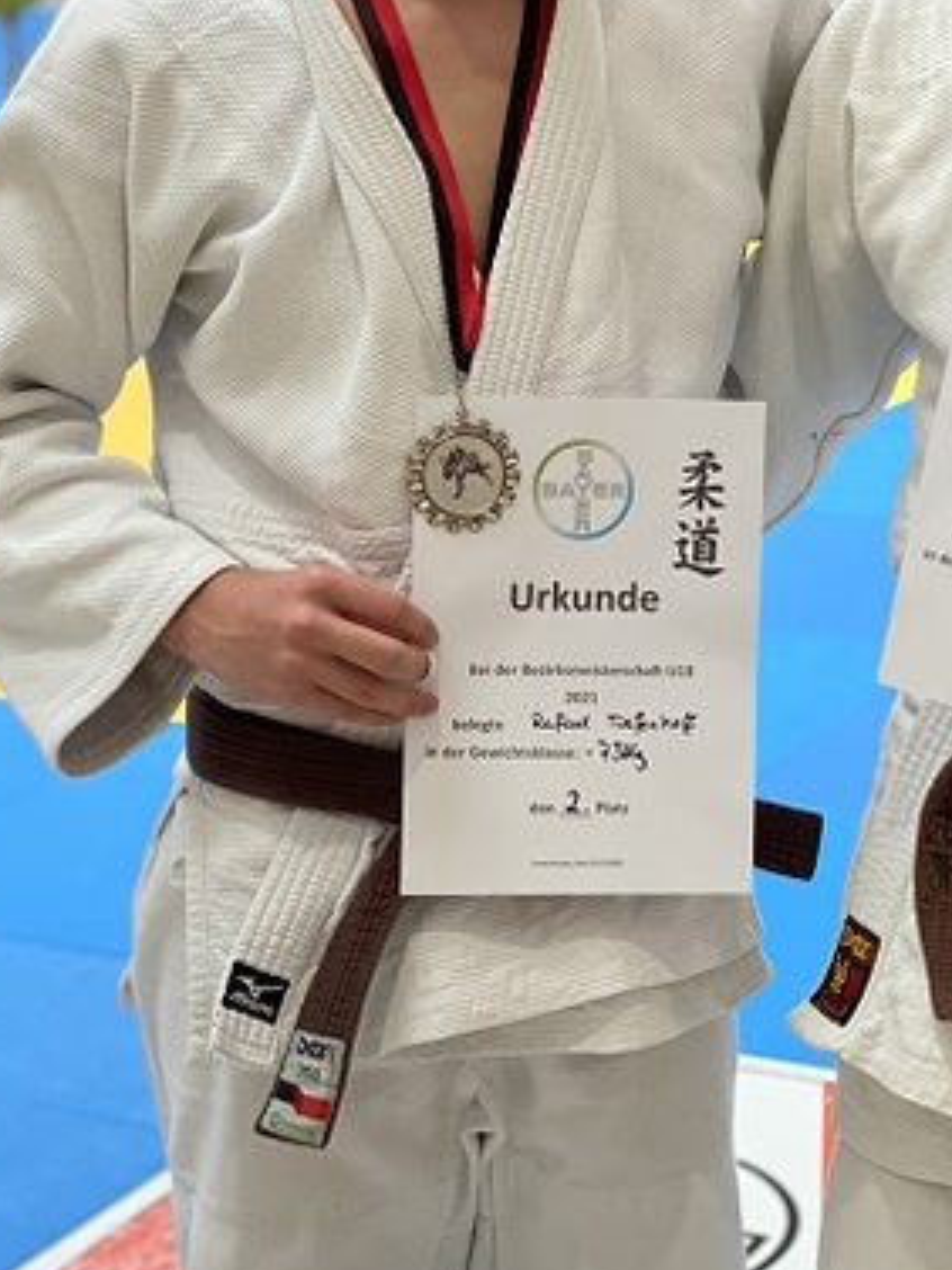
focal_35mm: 91
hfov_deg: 16.1
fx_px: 3337
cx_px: 787
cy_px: 378
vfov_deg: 21.4
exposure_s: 1/122
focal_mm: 6
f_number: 2
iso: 125
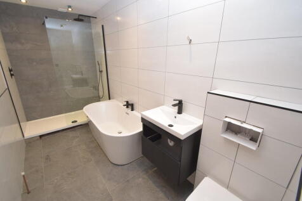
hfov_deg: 100.4
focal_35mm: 15
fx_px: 126
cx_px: 151
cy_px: 100
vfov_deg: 77.3
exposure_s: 1/80
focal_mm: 10
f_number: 6.3
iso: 800
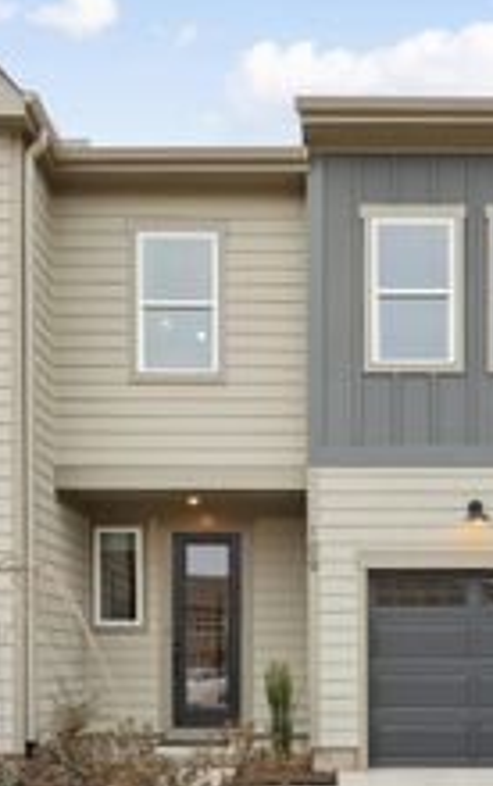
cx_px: 289
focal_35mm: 37
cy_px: 384
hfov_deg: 34.4
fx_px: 793
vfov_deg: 52.7
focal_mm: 16
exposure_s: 1/25
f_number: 11
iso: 100
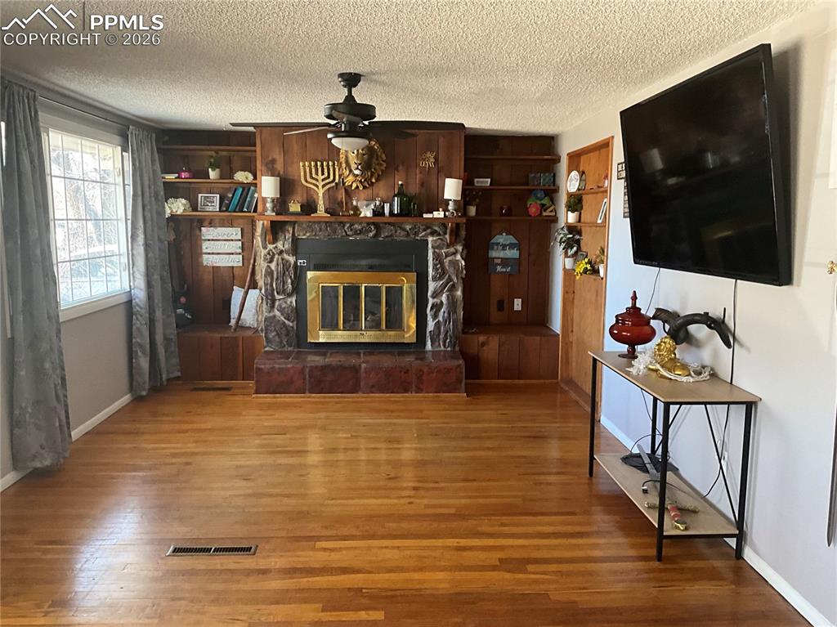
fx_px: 701
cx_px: 418
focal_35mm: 29
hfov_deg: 61.7
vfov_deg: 48.2
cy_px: 314
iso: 160
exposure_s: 1/60
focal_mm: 3
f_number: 1.8
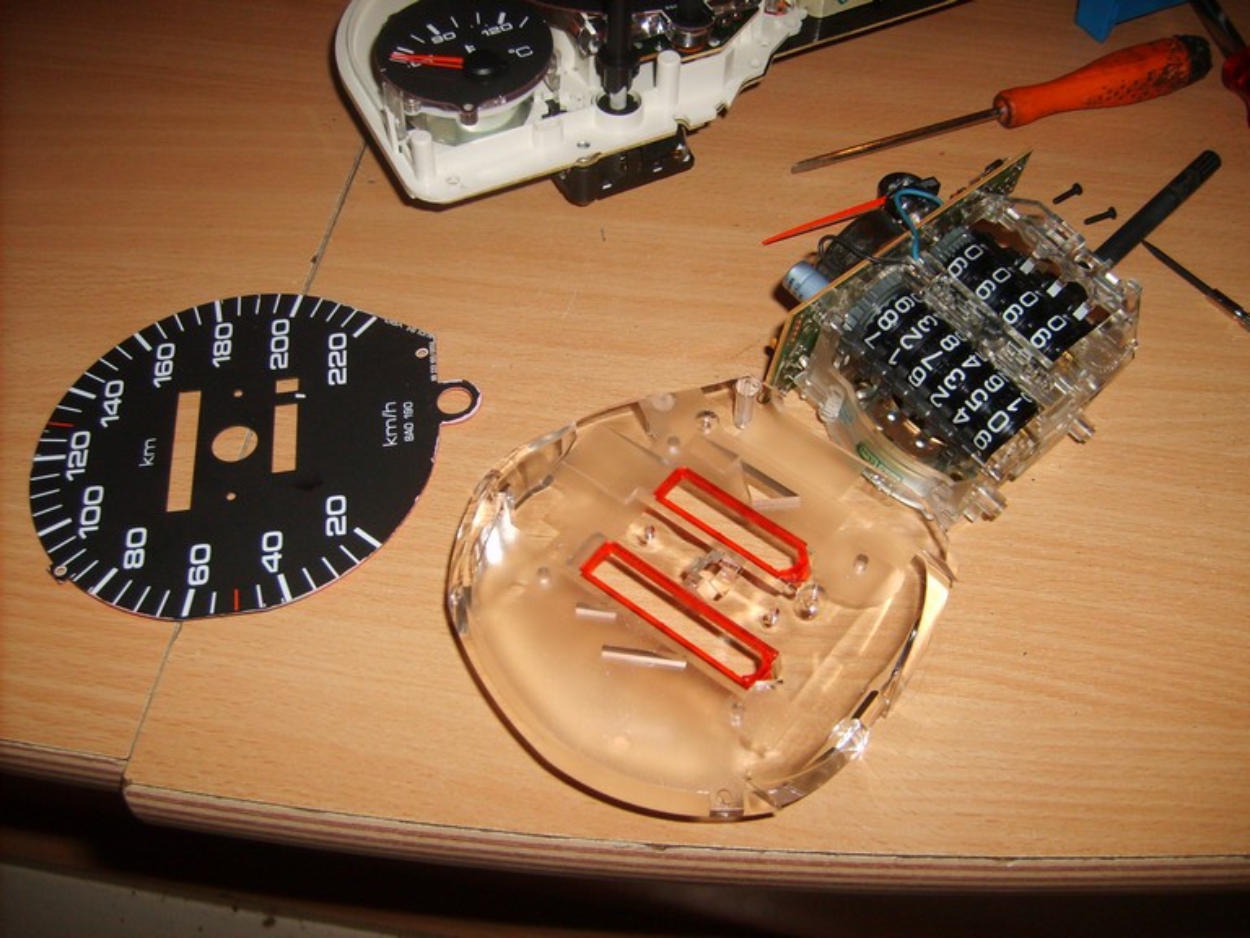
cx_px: 625
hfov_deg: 52.6
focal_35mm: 35
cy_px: 469
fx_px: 1264
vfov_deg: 40.7
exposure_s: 1/45
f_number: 2.8
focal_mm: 5.8
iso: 100
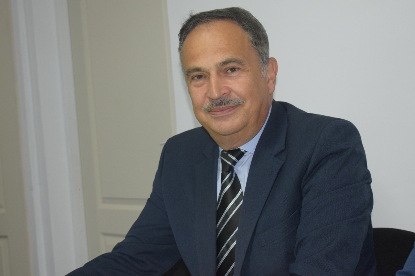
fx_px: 830
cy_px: 138
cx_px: 208
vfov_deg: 18.9
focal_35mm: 72
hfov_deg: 28.1
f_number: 5.3
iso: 2200
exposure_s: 1/60
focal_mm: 48
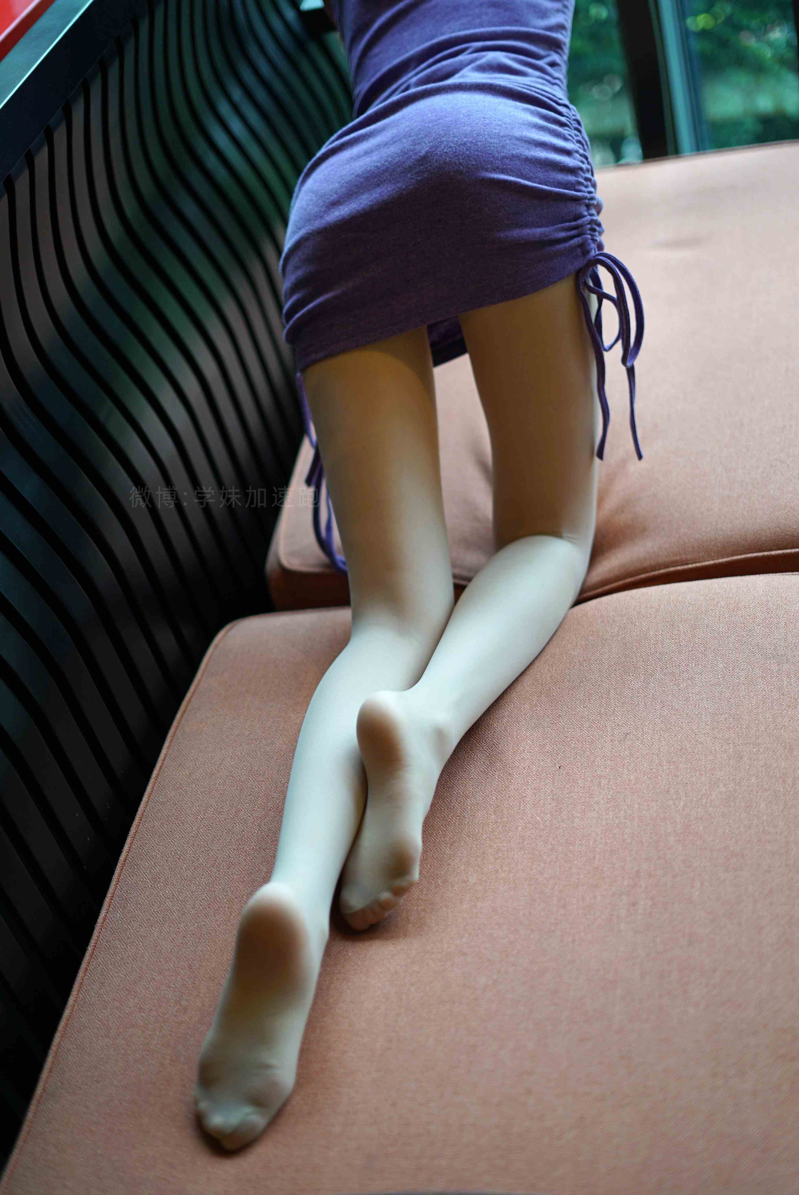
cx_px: 400
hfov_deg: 27.0
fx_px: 1662
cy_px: 598
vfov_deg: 39.6
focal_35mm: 50
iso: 200
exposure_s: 1/320
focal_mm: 50
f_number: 1.8
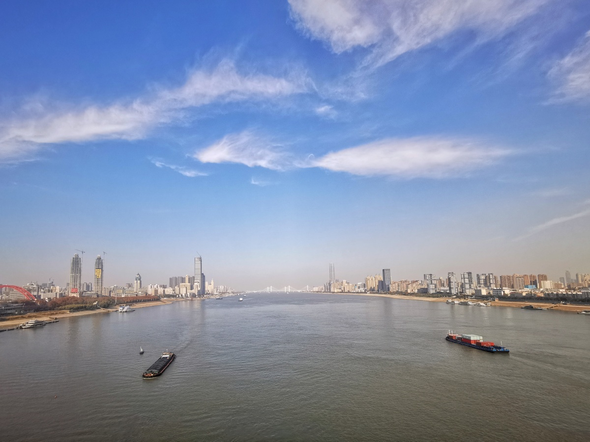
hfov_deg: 94.5
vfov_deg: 78.1
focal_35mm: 16
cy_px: 221
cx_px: 295
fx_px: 273
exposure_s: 1/746
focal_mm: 2.35
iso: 50
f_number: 2.2
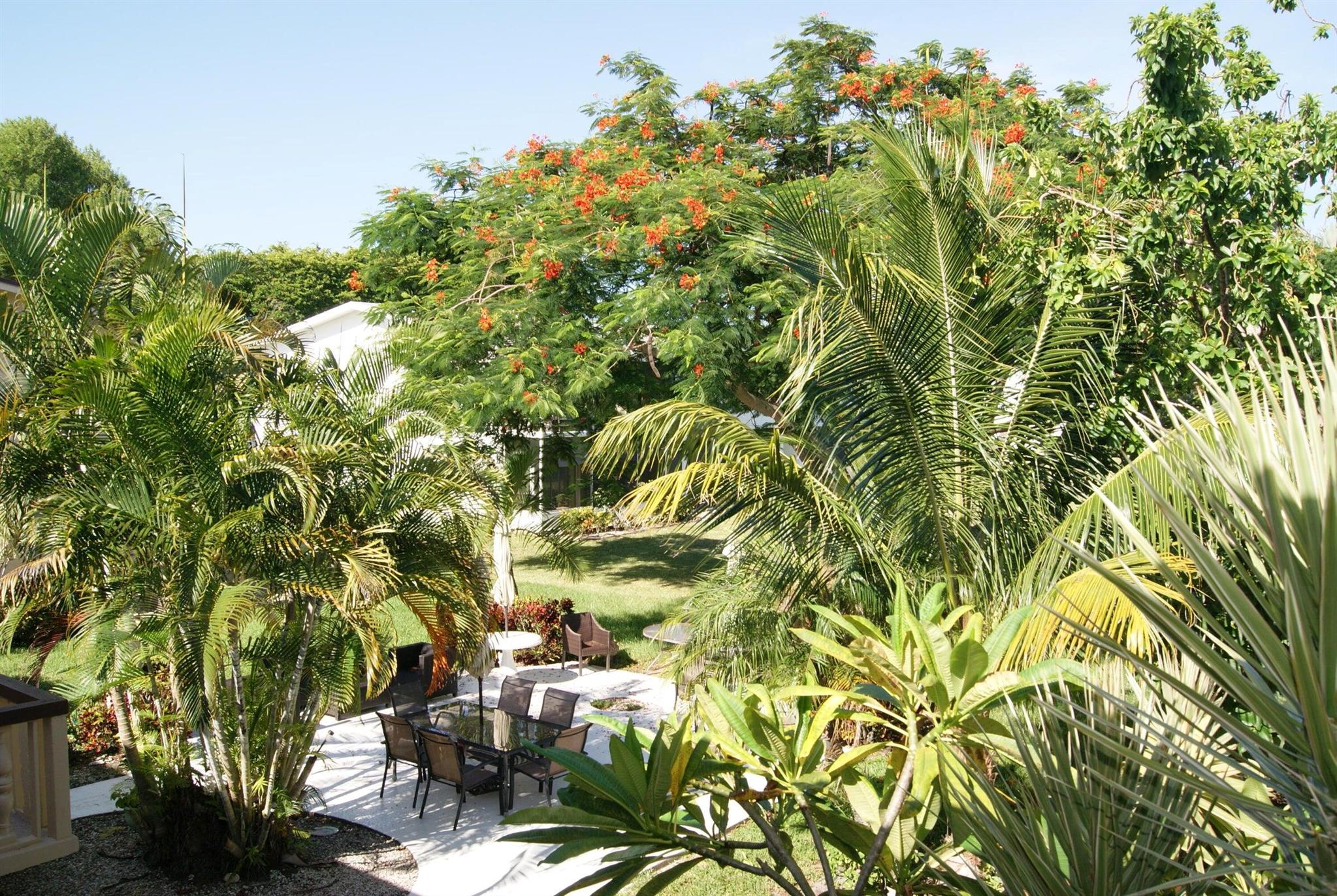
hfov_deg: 61.9
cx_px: 668
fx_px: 1116
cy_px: 448
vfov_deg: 43.7
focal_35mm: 30
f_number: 9
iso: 100
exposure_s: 1/160
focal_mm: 20
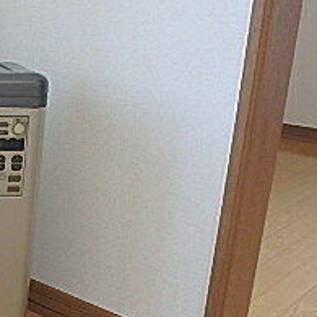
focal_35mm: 61
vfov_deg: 28.1
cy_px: 179
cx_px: -141
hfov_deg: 23.3
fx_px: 632
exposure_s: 1/40
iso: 200
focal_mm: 3.7
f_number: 3.5
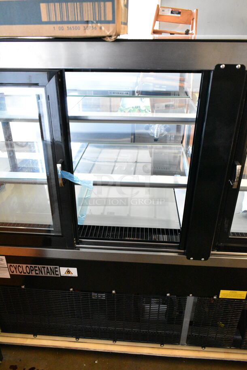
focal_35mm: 27
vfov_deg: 67.3
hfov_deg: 48.0
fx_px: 277
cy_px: 185
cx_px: 124
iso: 6400
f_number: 5.6
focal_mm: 18
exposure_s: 1/125
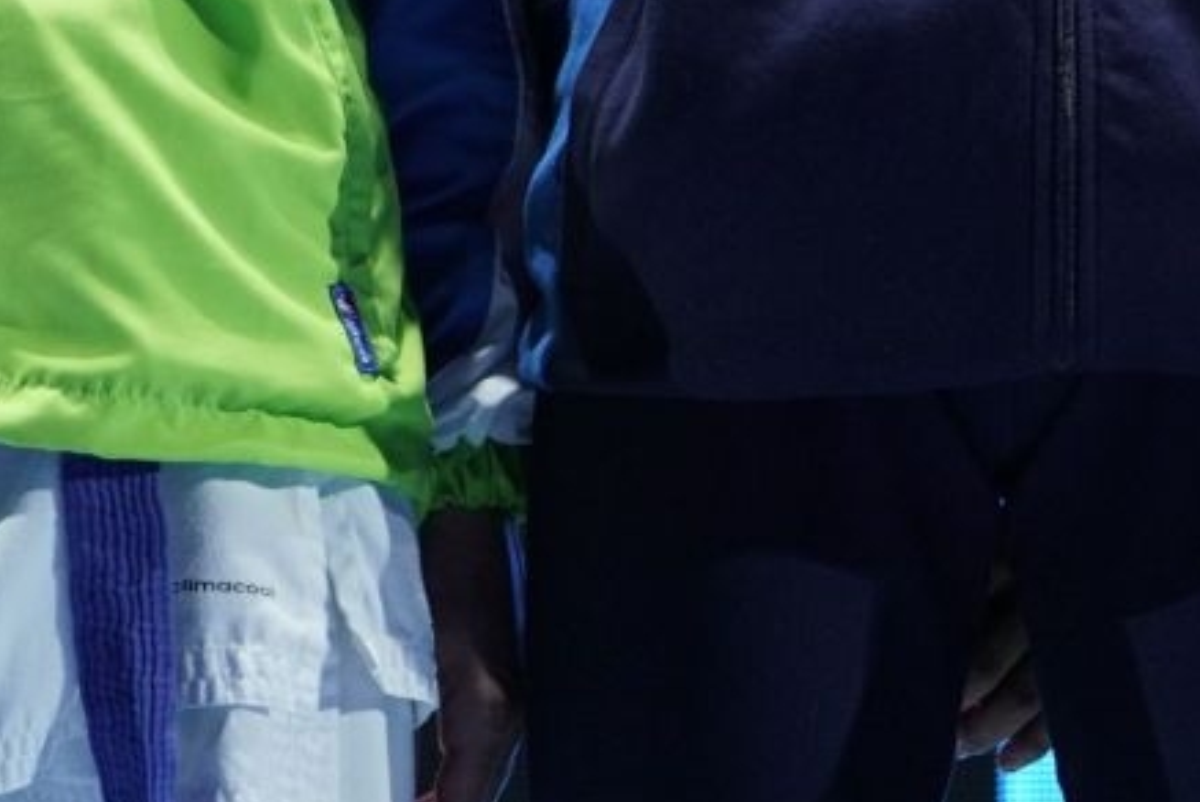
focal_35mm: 745
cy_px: -827
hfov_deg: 2.8
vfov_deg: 1.8
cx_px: 1532
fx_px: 24849
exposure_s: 1/250
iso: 500
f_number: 2.8
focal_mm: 181
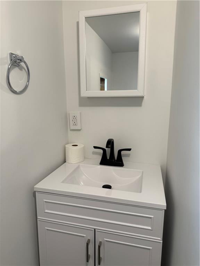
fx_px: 185
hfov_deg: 56.8
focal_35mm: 24
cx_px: 100
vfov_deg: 71.6
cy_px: 133
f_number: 1.78
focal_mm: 6.76
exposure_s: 1/120
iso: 100
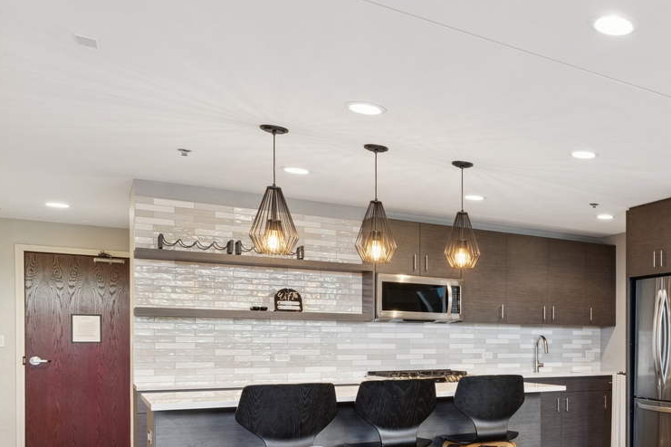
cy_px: 357
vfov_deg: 36.6
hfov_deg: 43.1
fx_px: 652
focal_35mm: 35
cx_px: 728
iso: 320
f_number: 8
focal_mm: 16
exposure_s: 1/5
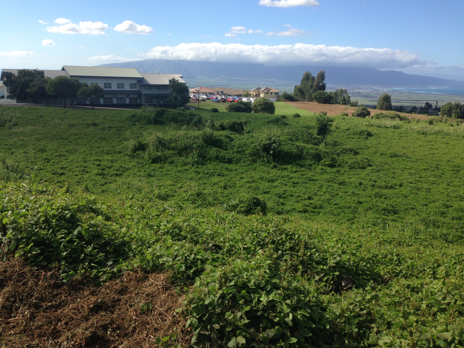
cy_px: 174
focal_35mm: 33
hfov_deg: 55.4
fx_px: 442
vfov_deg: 42.9
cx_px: 232
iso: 50
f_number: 2.4
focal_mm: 4.12
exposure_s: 1/1427
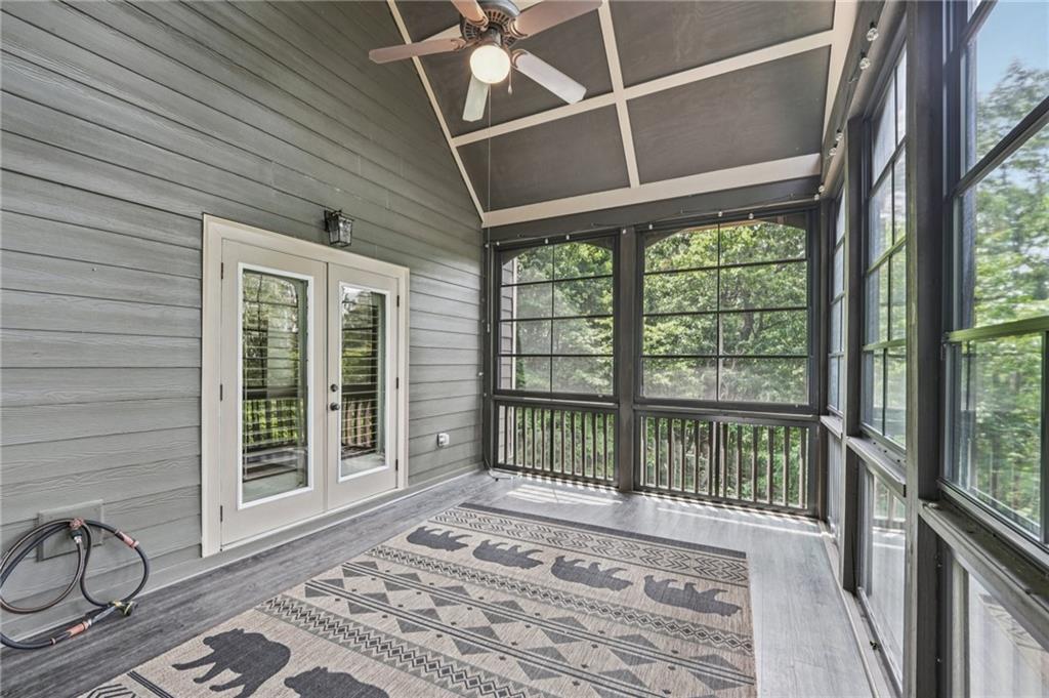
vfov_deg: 81.1
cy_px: 349
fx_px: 408
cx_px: 524
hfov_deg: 104.3
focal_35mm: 14
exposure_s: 1/15
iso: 320
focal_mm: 14
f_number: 8
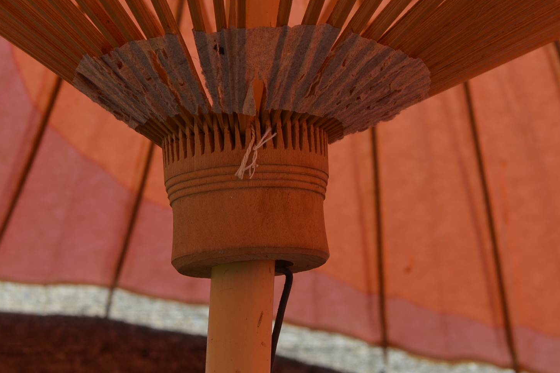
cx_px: 157
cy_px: 79
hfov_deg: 18.7
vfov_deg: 12.5
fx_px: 1695
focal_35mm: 109
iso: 100
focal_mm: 35
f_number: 8
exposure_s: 1/250
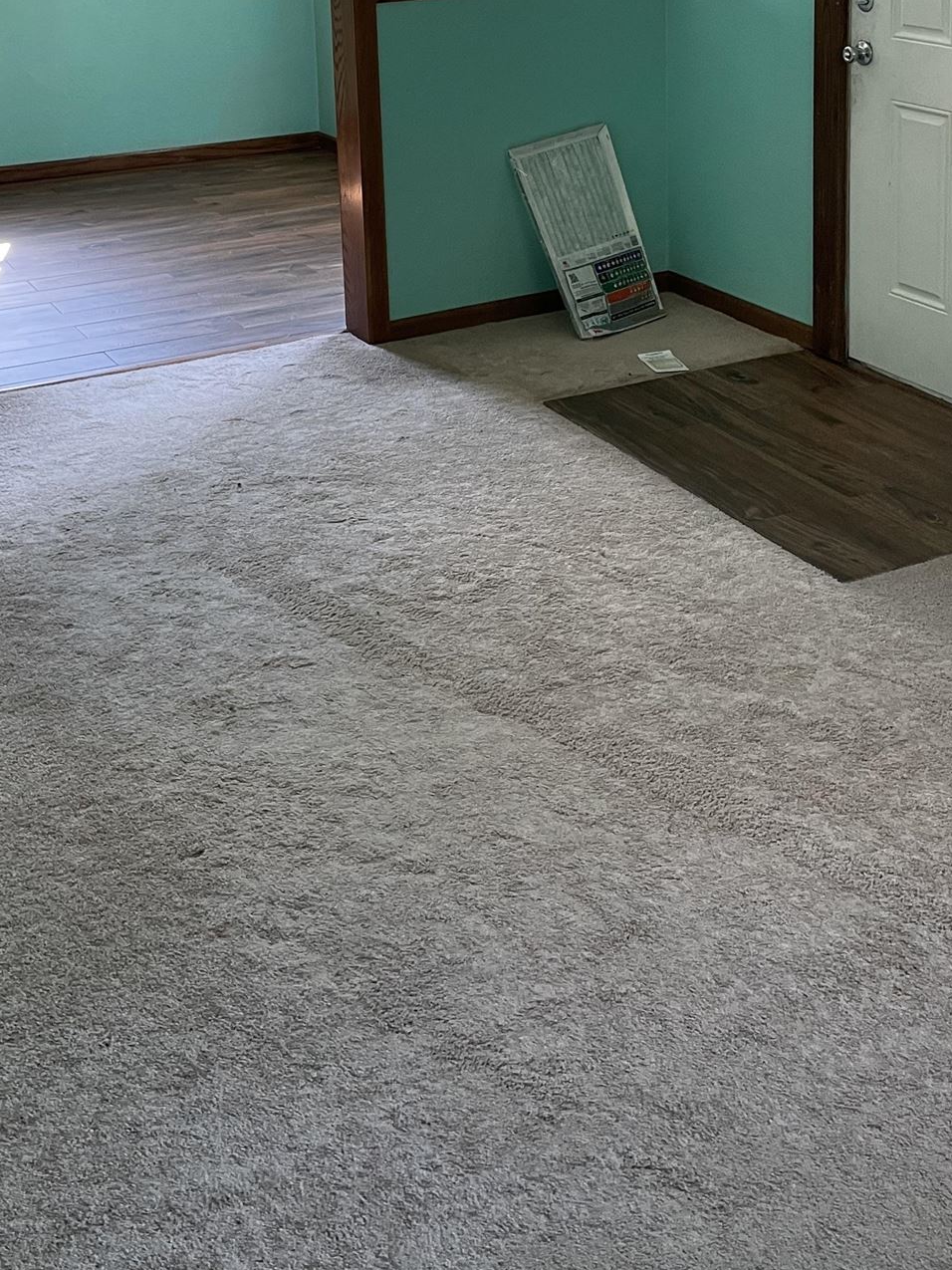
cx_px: 446
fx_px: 1724
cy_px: 157
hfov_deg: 30.9
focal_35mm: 47
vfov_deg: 38.0
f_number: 1.6
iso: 125
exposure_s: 1/95
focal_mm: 4.2
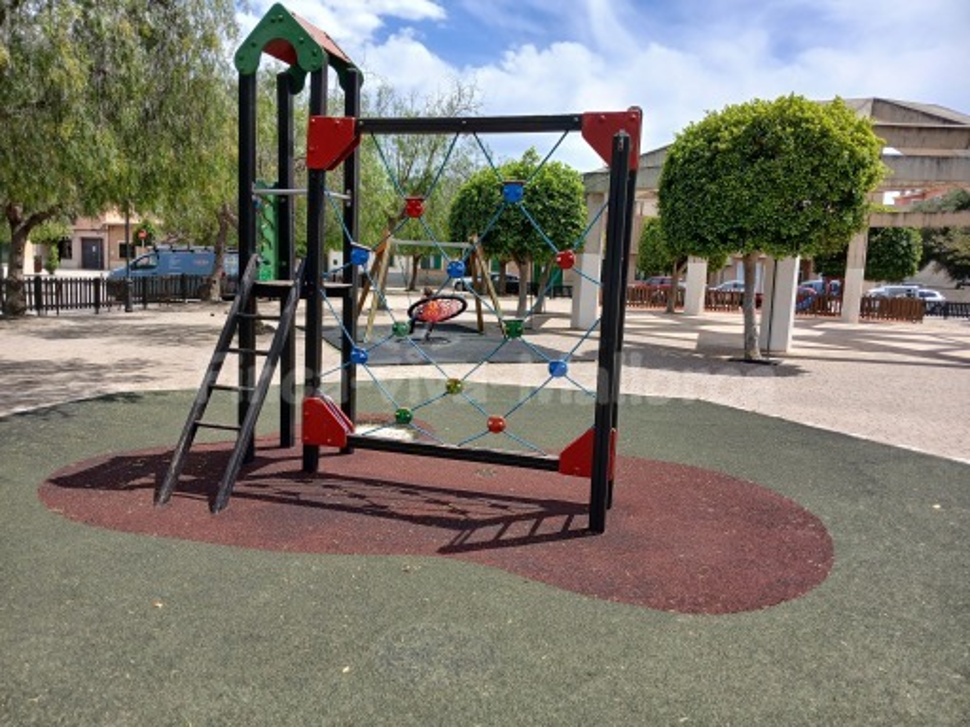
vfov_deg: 53.1
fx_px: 729
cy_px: 364
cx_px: 485
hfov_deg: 67.3
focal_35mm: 26
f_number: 1.8
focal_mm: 3.98
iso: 20
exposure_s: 1/510
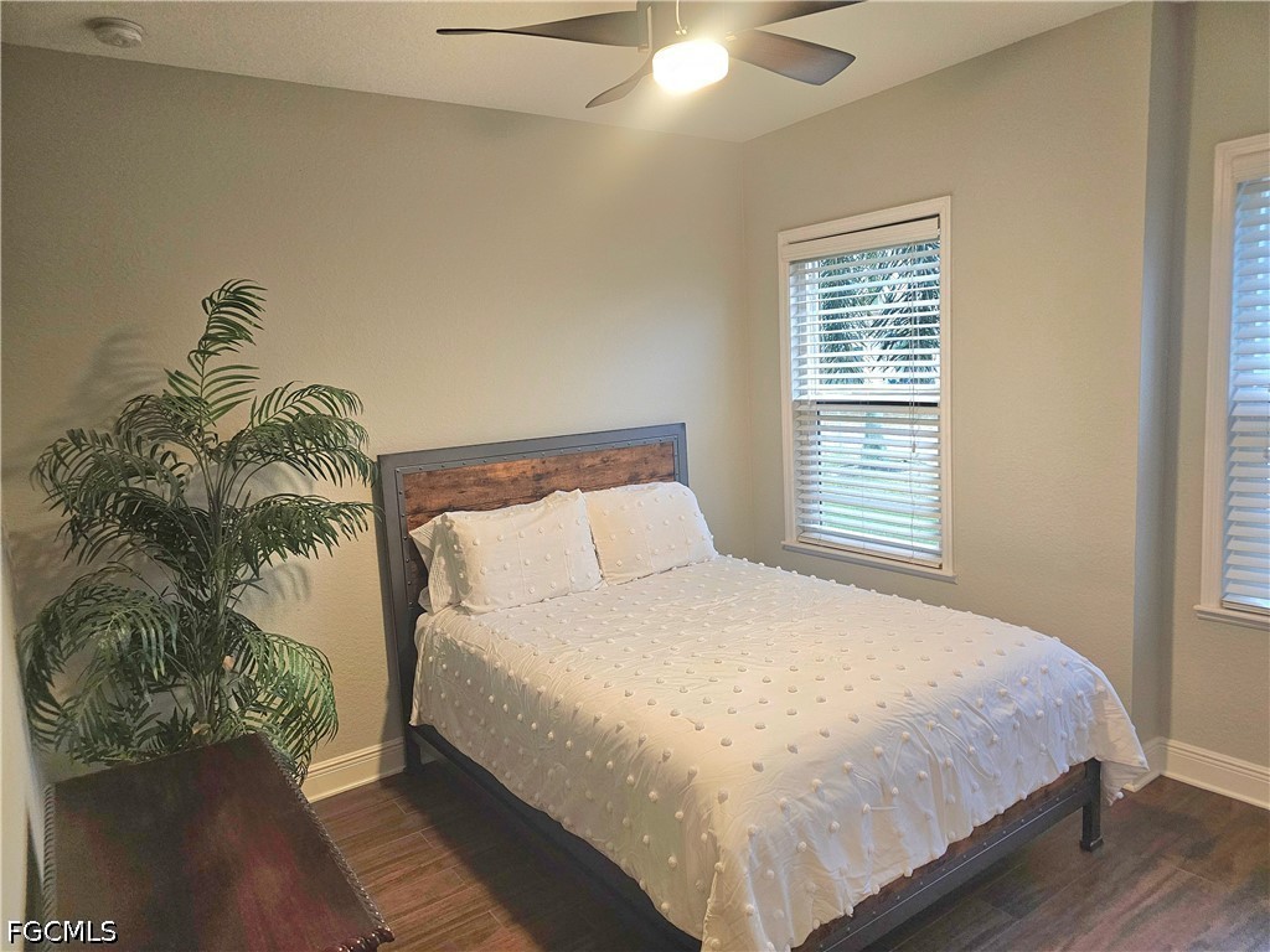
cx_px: 635
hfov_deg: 73.9
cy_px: 476
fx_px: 844
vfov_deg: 58.9
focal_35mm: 23
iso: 500
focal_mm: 6.3
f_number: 1.7
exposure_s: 1/30
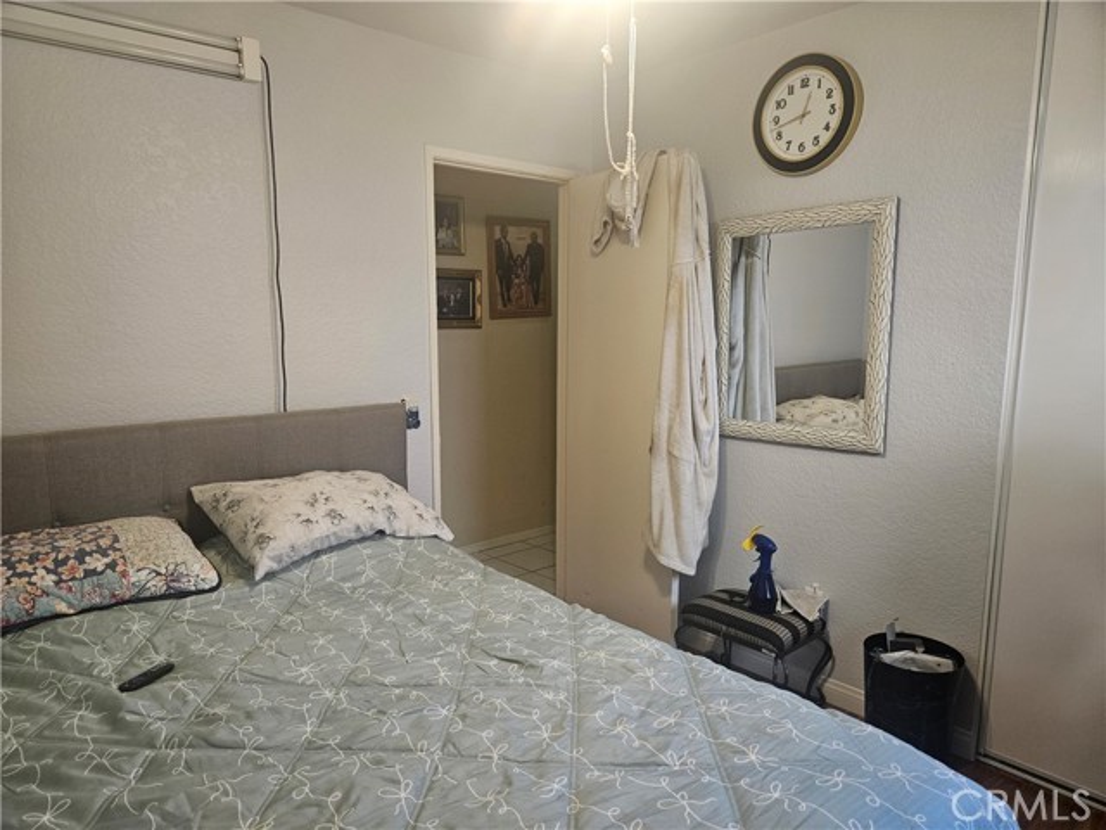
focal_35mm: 23
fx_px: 735
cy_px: 415
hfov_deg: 73.9
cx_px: 553
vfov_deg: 58.9
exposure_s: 1/120
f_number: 1.8
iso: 320
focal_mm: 5.4
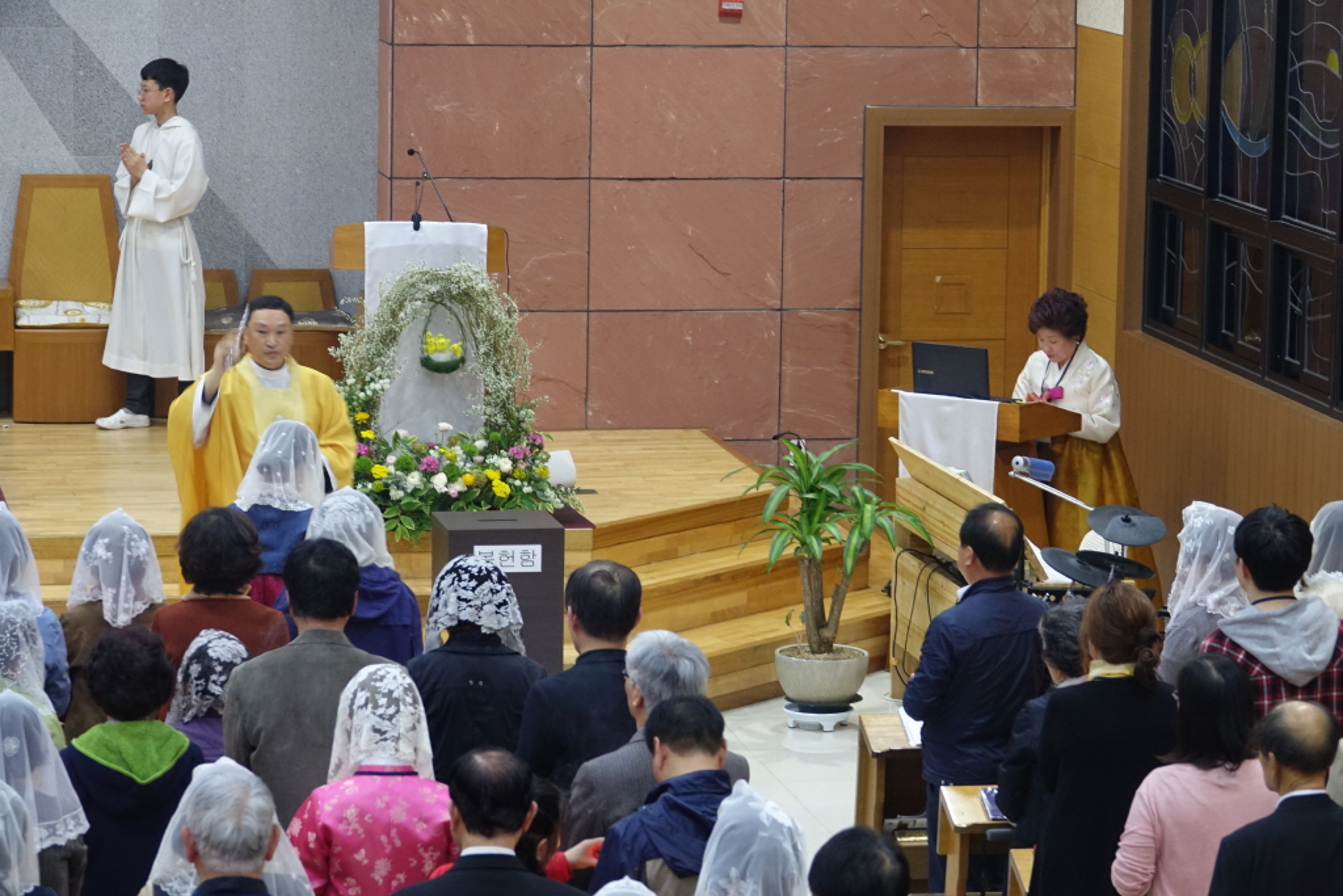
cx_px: 672
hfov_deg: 14.8
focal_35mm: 139
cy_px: 448
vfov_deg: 9.9
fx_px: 5186
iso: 800
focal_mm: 51.14
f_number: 4
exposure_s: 1/25
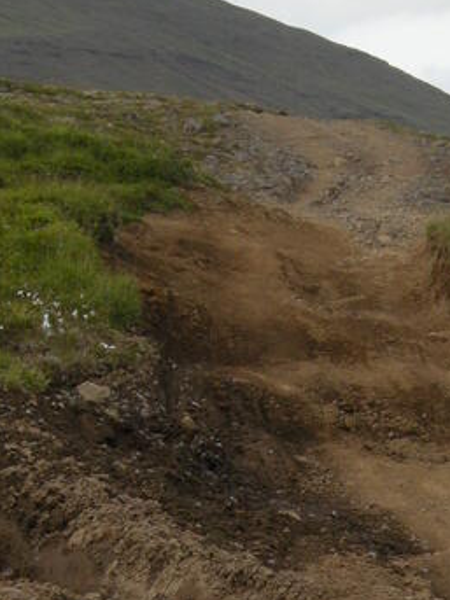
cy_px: 455
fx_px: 3105
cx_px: 403
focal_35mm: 179
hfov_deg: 8.3
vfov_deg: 11.0
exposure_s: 1/330
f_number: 4.9
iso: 100
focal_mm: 12.9
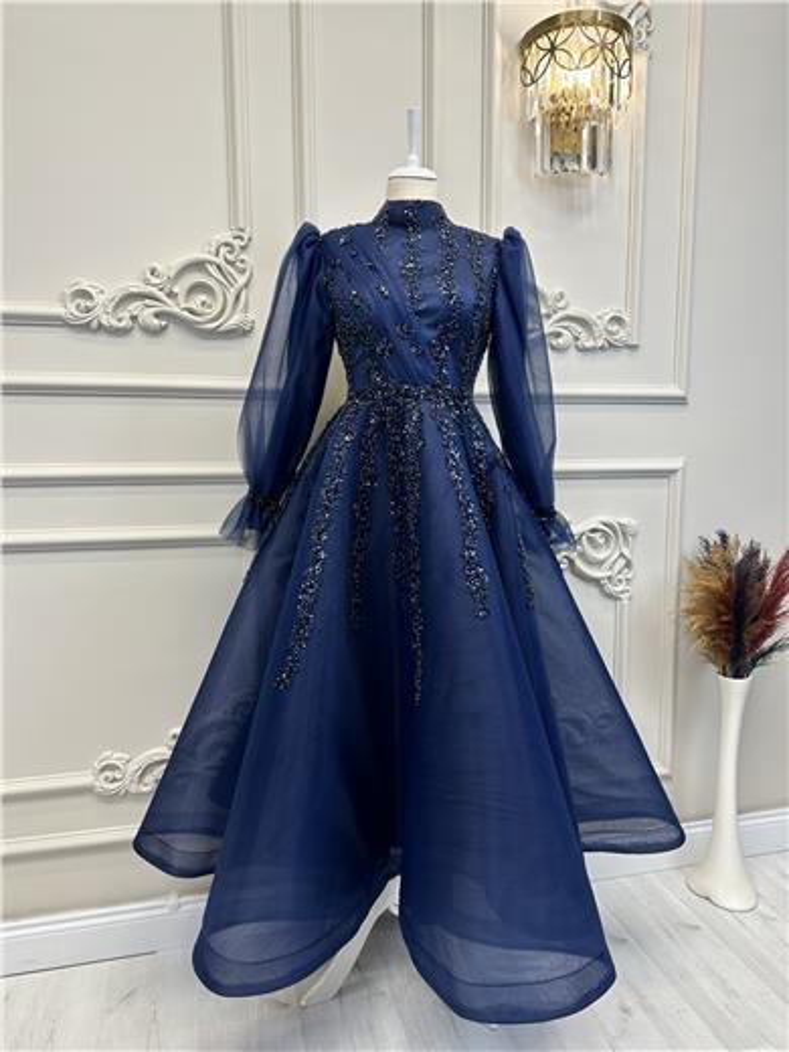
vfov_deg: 71.6
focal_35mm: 24
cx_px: 394
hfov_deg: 56.8
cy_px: 526
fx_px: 729
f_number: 1.78
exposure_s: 1/118
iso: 50
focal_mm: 6.86
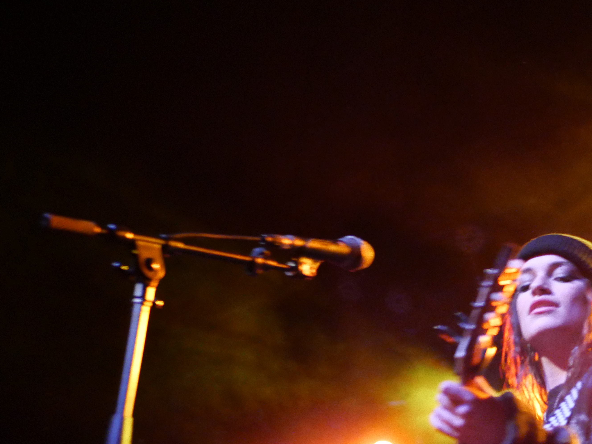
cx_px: 554
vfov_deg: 15.0
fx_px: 1676
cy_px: 357
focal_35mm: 98
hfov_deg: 19.6
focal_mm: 25
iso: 2000
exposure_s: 1/60
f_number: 1.7
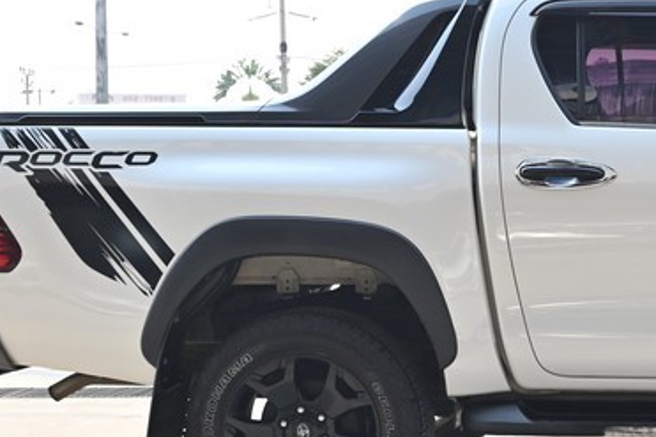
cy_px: 218
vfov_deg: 14.9
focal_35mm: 92
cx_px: 713
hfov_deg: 21.1
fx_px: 1676
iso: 800
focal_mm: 31
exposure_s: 1/1000
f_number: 6.7
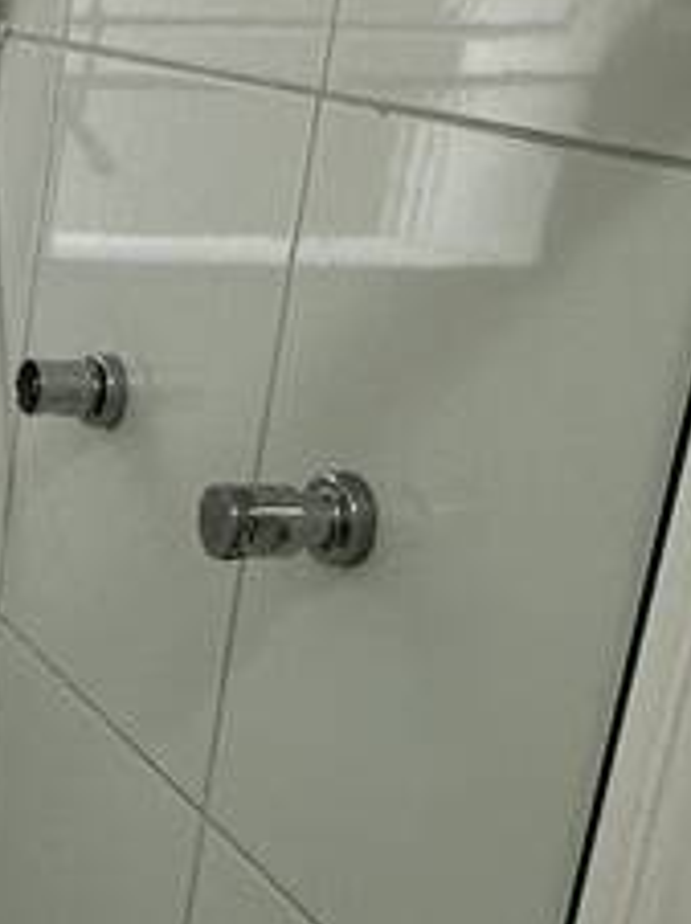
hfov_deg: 18.3
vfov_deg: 29.0
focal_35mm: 67
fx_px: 1787
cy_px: 466
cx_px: -462
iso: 200
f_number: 2.2
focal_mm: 2.22
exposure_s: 1/120
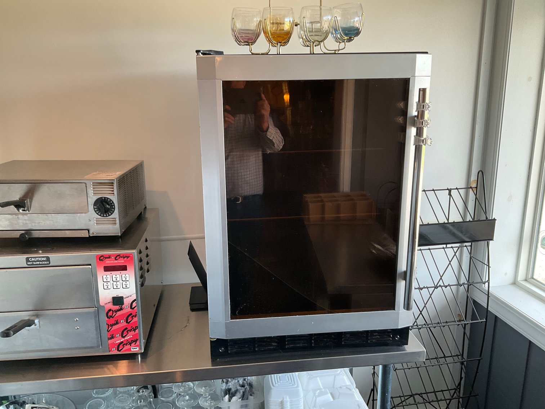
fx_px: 457
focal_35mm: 29
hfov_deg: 61.7
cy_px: 204
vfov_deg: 48.2
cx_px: 272
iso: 64
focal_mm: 3
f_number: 1.8
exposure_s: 1/60
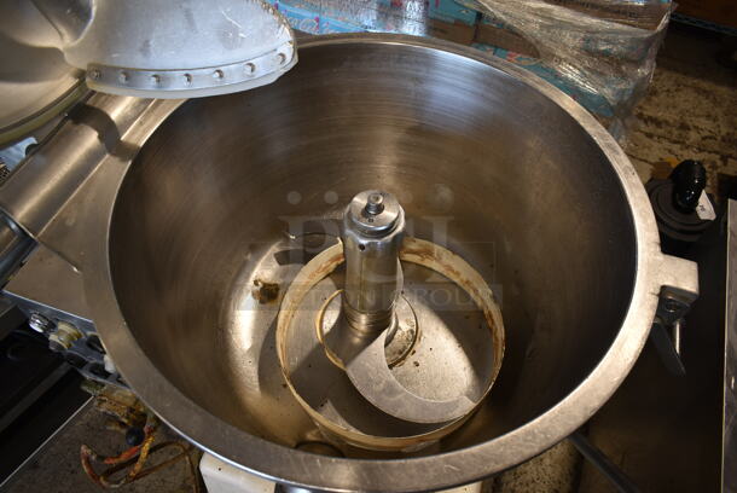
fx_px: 553
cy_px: 246
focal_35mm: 27
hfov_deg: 67.3
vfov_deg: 48.0
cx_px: 368
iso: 160
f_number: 3.5
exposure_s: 1/30
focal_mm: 18
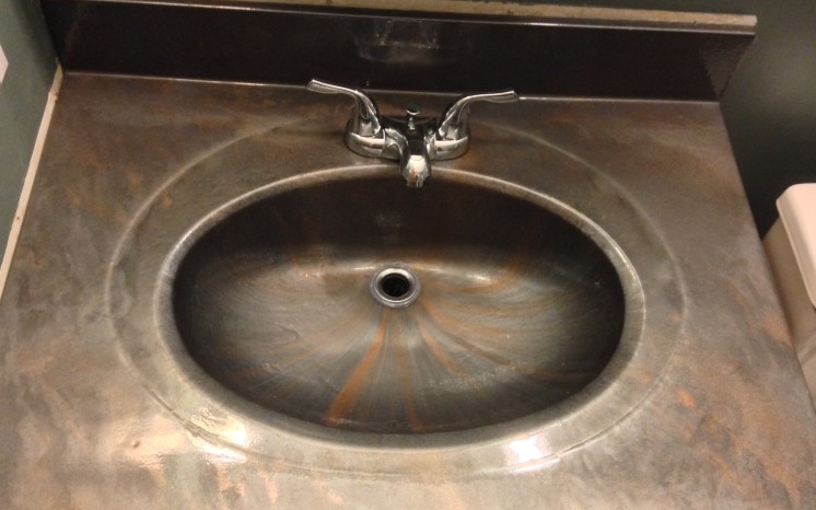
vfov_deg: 35.2
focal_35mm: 36
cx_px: 403
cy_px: 305
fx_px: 800
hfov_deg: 54.0
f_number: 2.4
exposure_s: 1/17
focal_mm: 4.12
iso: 400
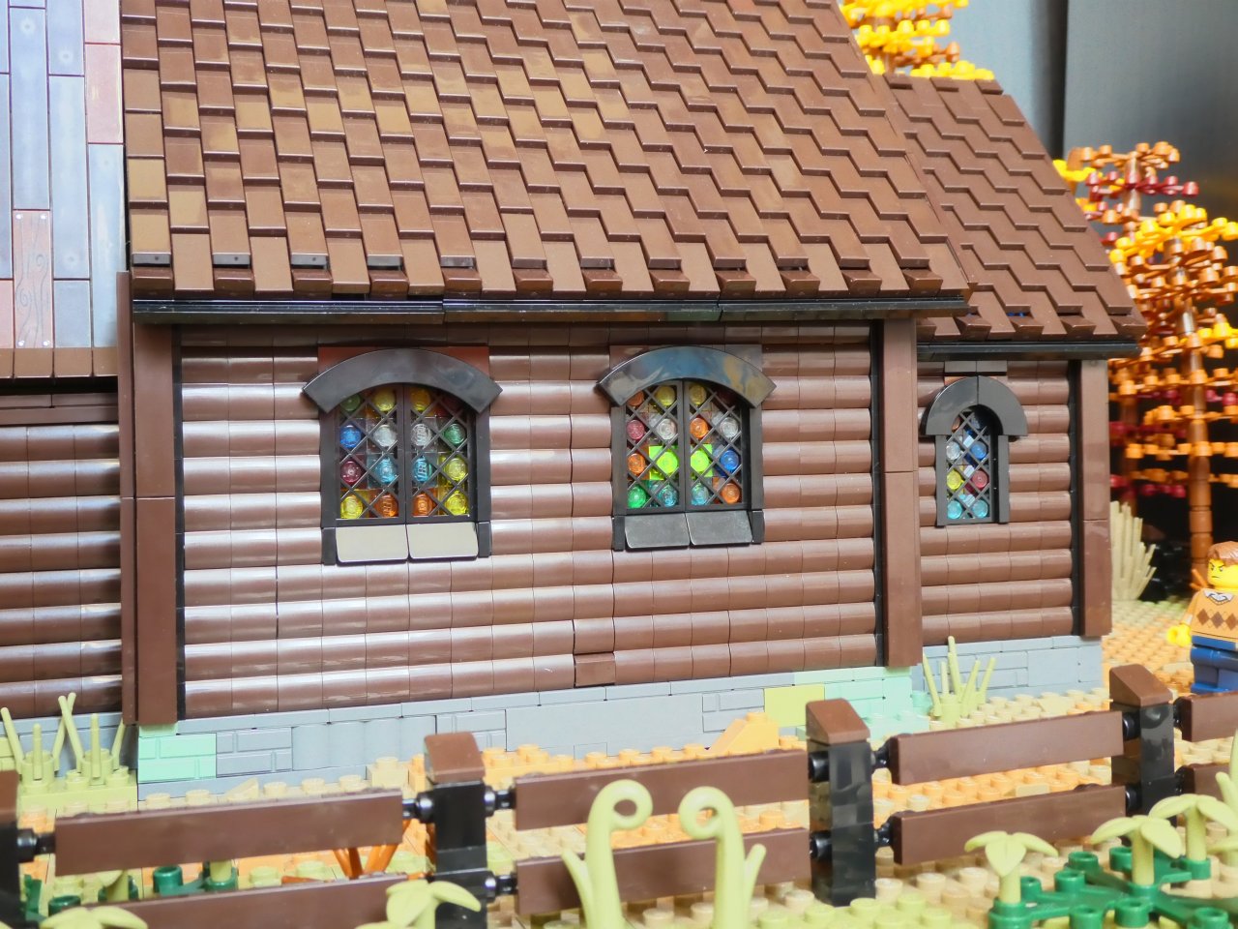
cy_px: 464
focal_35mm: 40
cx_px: 619
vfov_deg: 36.0
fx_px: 1431
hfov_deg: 46.8
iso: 800
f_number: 3.8
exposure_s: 1/10
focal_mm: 7.2
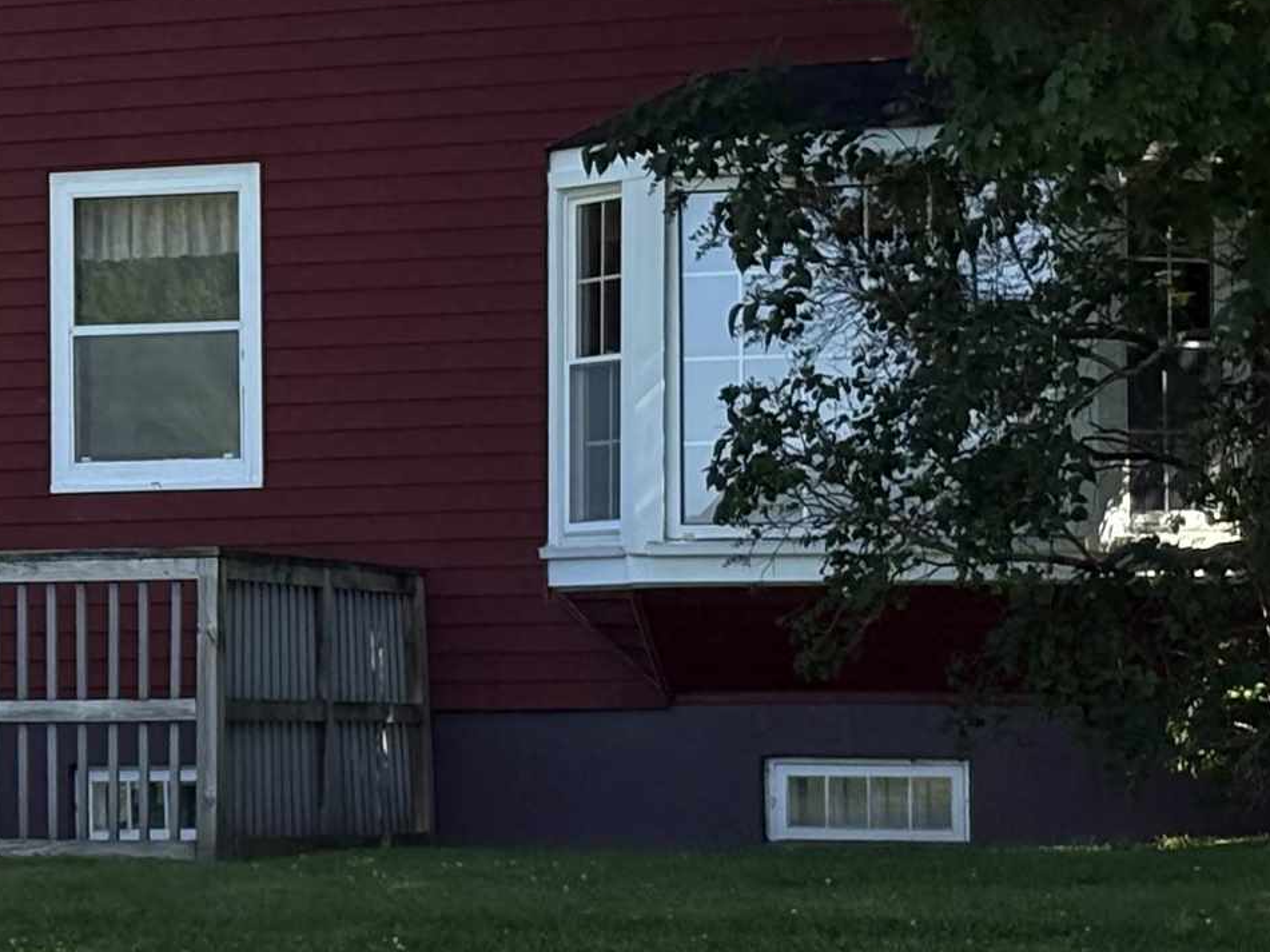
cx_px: -414
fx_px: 6163
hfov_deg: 11.4
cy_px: 386
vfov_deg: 8.8
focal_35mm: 168
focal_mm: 5.96
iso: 50
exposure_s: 1/1422
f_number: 1.6
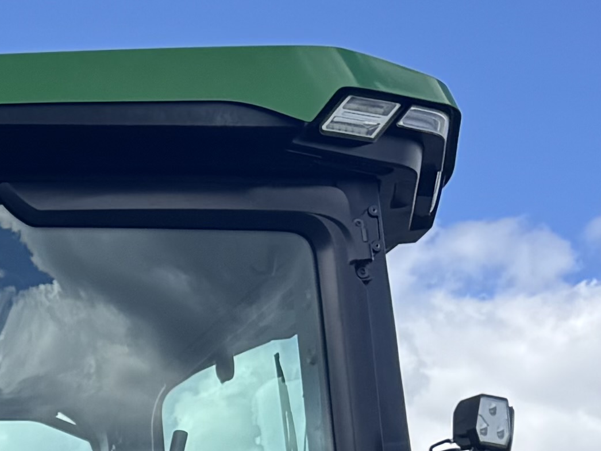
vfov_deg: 10.1
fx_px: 2275
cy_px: 1019
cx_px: -454
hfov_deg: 13.6
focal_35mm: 131
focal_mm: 6.76
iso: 80
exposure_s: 1/2174
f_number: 1.78
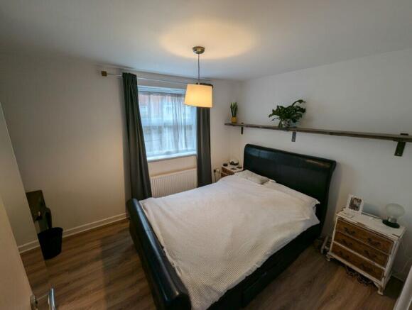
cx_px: 206
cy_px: 155
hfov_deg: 106.1
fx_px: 155
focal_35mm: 13
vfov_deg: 90.1
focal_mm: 1.95
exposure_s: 1/24.8
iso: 48
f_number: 2.2
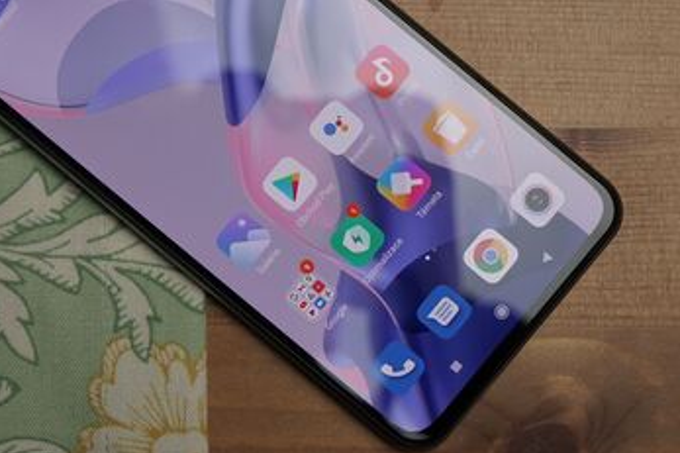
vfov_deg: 17.8
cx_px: 218
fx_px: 1435
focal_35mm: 76
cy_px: 117
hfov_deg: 26.5
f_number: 7.1
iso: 320
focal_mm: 43
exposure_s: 1/125
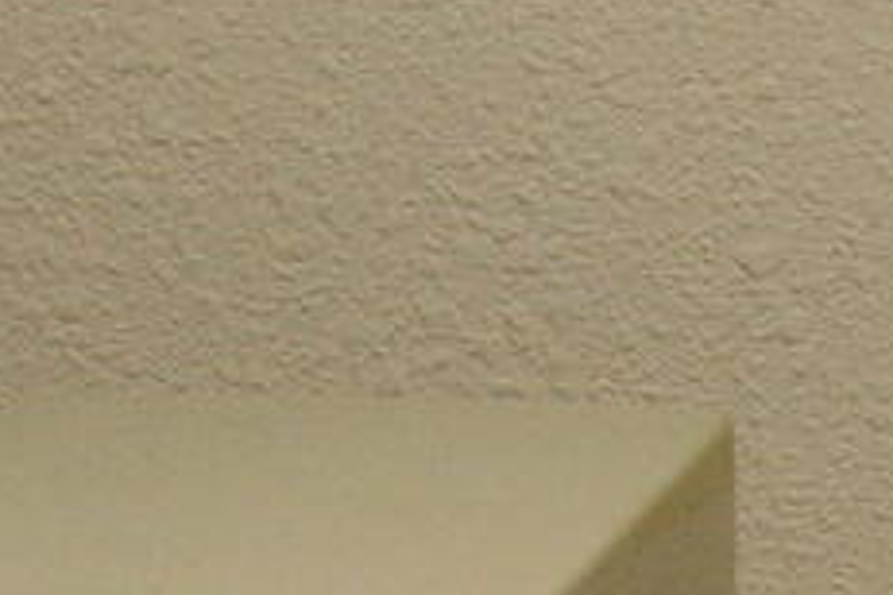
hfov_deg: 8.1
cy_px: 1586
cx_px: 1171
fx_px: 6243
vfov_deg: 5.2
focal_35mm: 252
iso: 1600
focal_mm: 31
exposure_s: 1/60
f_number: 27
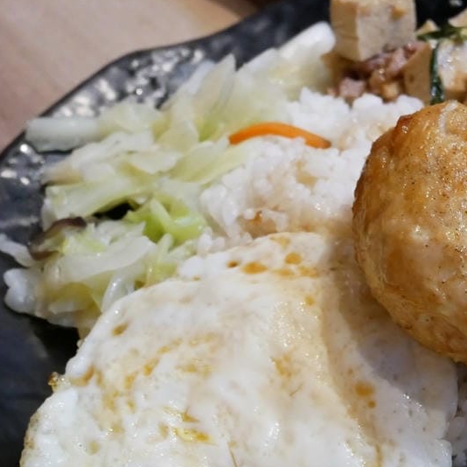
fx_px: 1313
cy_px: 218
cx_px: 457
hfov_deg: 19.6
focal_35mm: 86
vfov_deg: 20.2
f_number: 4.8
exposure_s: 1/60
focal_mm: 22
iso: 2500
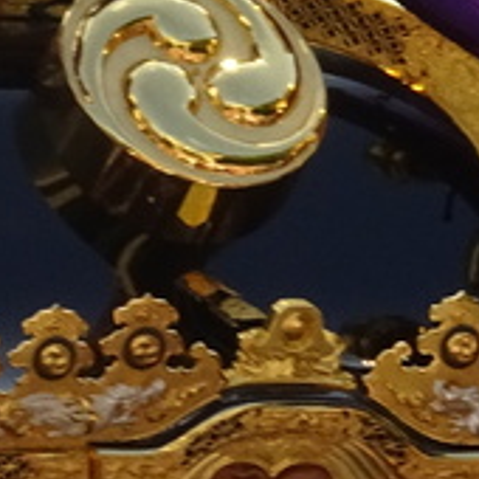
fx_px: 20133
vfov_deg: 1.4
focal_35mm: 1286
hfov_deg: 1.4
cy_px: 132
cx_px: 163
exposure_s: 1/250
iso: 125
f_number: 6.3
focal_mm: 35.17
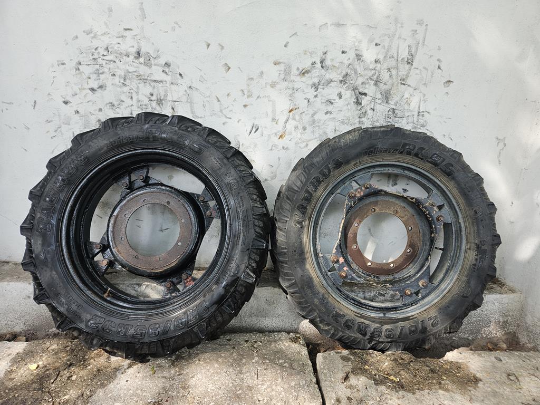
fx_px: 359
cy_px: 202
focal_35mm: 23
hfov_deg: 73.9
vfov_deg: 58.9
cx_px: 270
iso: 50
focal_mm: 5.4
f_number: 1.8
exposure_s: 1/180
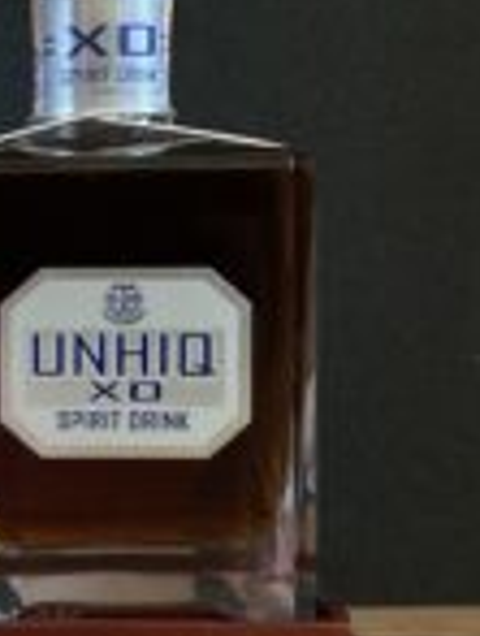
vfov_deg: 25.6
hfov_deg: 18.2
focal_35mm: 76
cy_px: 286
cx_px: -143
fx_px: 1399
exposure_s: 1/30
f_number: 1.8
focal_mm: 3.99
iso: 500
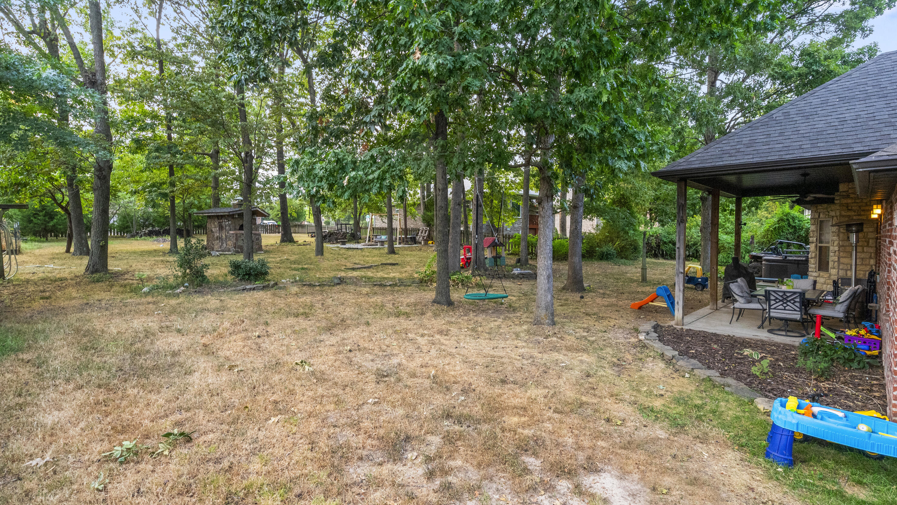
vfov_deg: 63.9
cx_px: 448
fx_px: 404
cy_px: 247
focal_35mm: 17
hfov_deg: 95.9
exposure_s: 1/100
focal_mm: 16
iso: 2000
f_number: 9
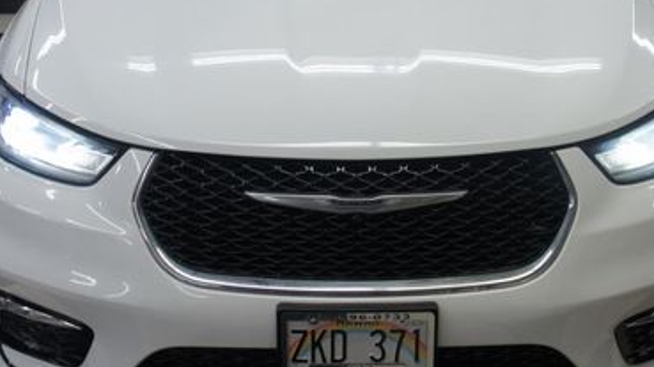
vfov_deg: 19.9
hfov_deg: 34.9
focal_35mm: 60
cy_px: 112
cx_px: 339
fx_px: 1040
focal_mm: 22
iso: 200
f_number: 4.5
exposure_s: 1/50
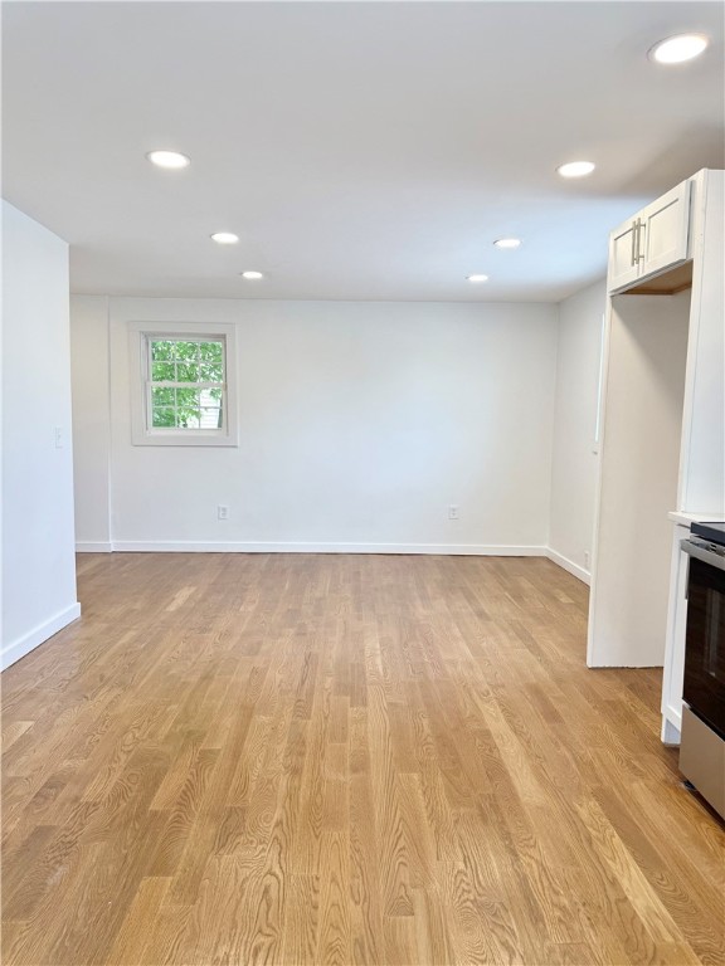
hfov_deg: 56.8
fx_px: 670
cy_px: 483
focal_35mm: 24
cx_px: 362
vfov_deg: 71.6
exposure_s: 1/232
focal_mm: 6.76
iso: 125
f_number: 1.78
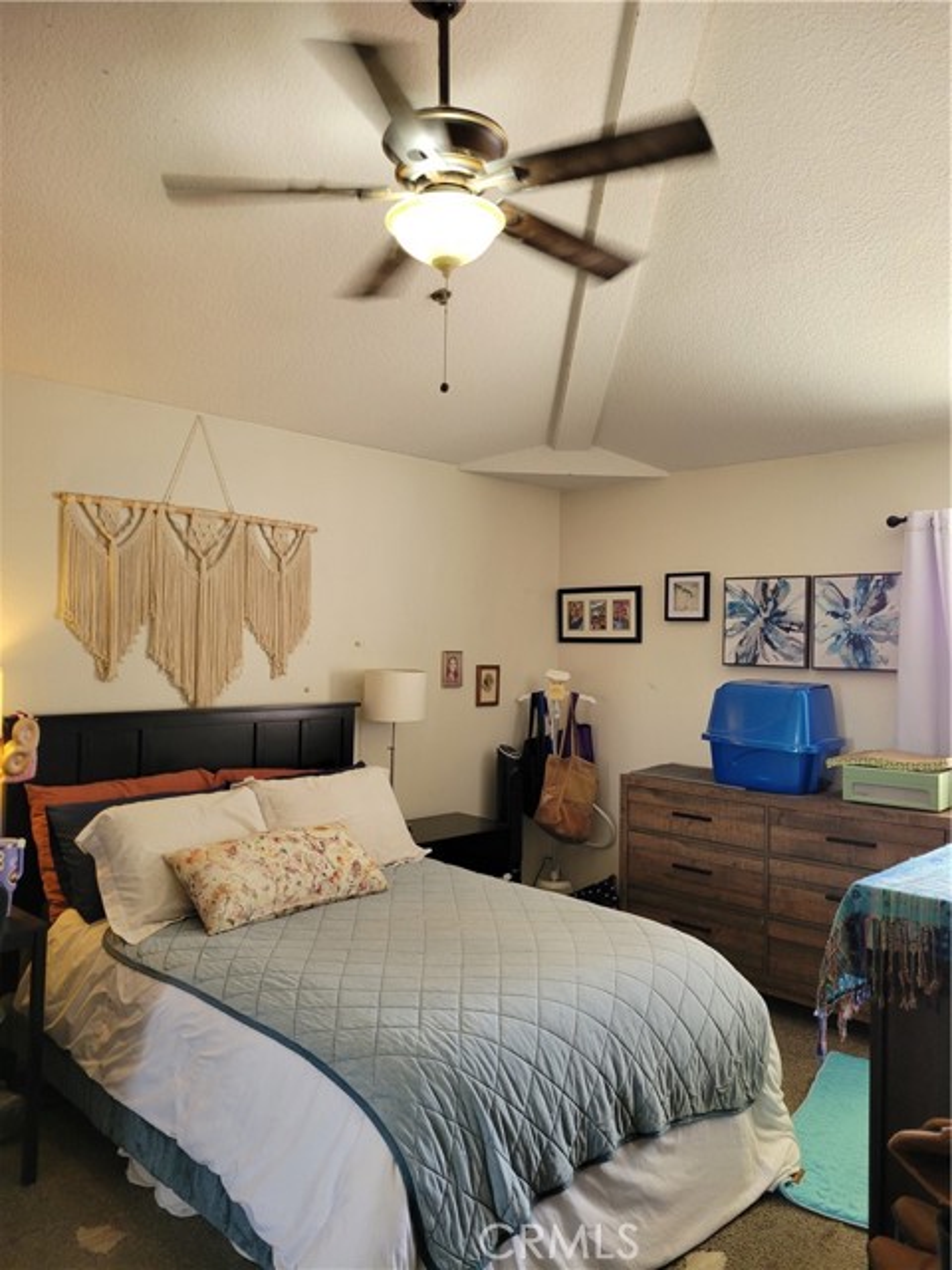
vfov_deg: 67.3
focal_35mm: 26
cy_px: 635
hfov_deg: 53.1
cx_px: 476
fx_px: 953
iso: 160
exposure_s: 1/60
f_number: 1.8
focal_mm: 5.4
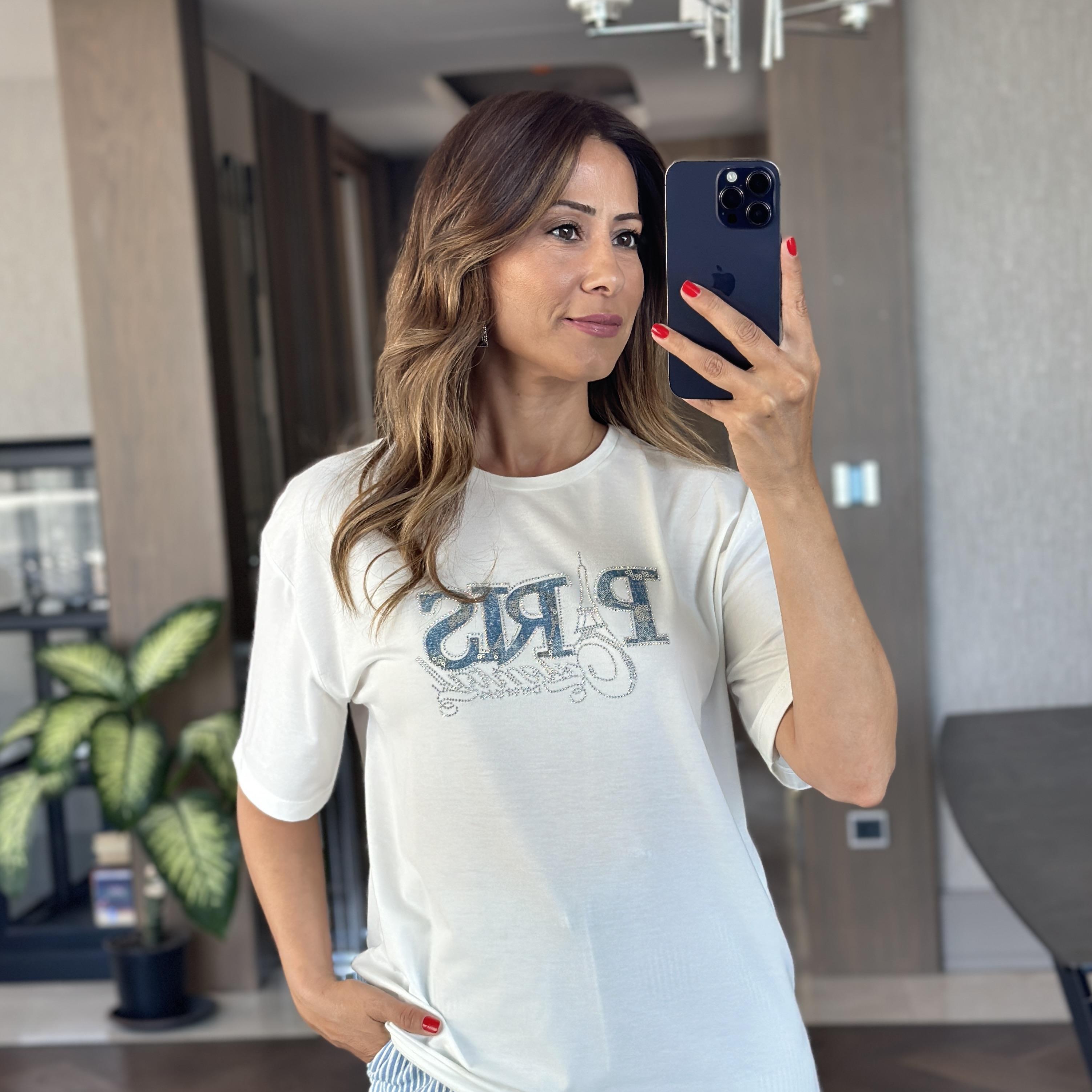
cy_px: 668
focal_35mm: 57
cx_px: 544
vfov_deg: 30.0
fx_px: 2034
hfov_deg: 30.0
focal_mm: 6.86
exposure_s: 1/153
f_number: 1.78
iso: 125
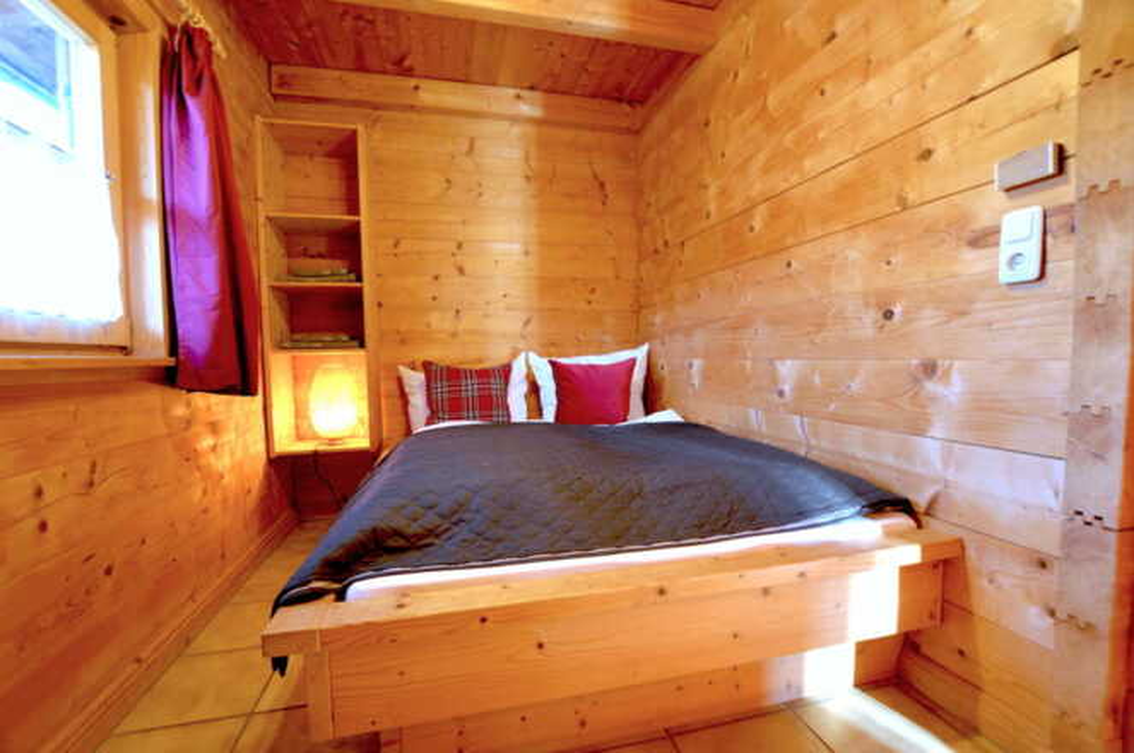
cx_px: 567
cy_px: 376
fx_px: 472
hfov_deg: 100.5
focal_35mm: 15
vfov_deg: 77.1
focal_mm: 10
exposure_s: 1/5
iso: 200
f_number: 5.6
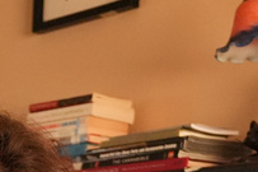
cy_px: 373
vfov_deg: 10.2
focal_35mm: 121
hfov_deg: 15.9
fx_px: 866
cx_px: -92
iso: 4000
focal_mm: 24
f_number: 2.8
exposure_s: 1/640
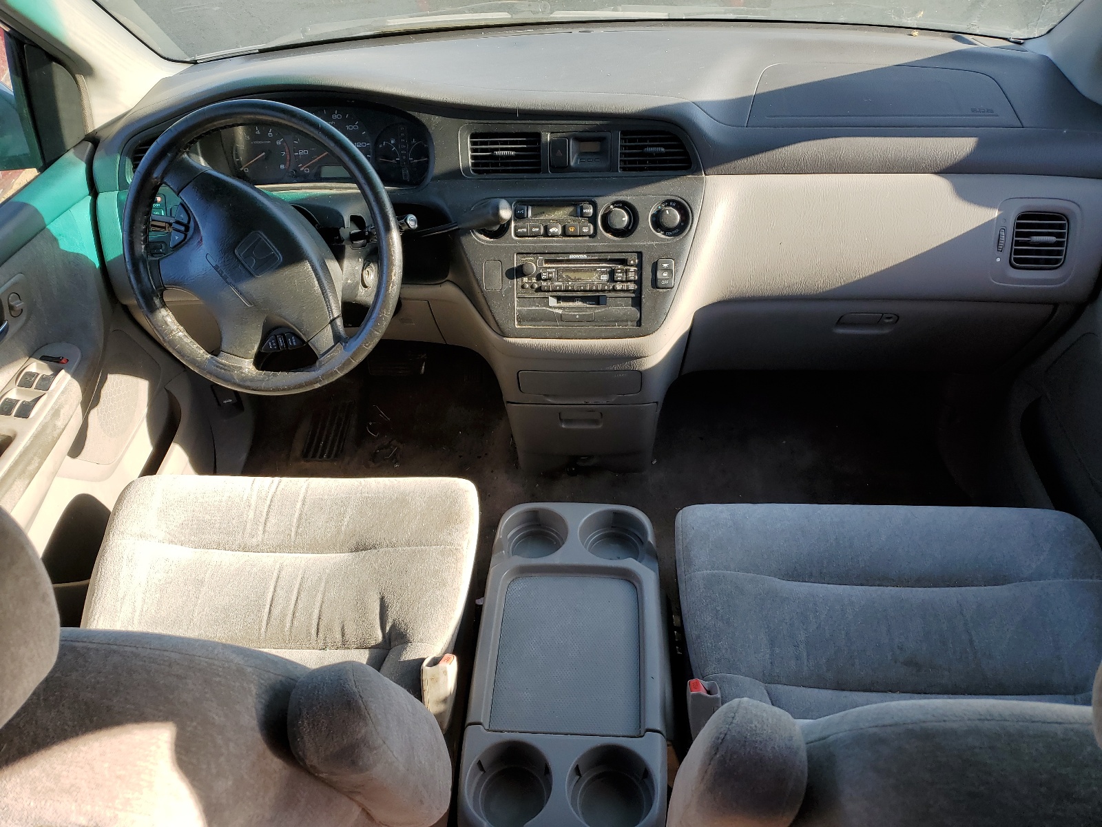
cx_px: 551
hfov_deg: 67.3
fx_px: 828
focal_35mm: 26
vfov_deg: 53.1
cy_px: 414
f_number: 1.5
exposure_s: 1/417
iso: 50
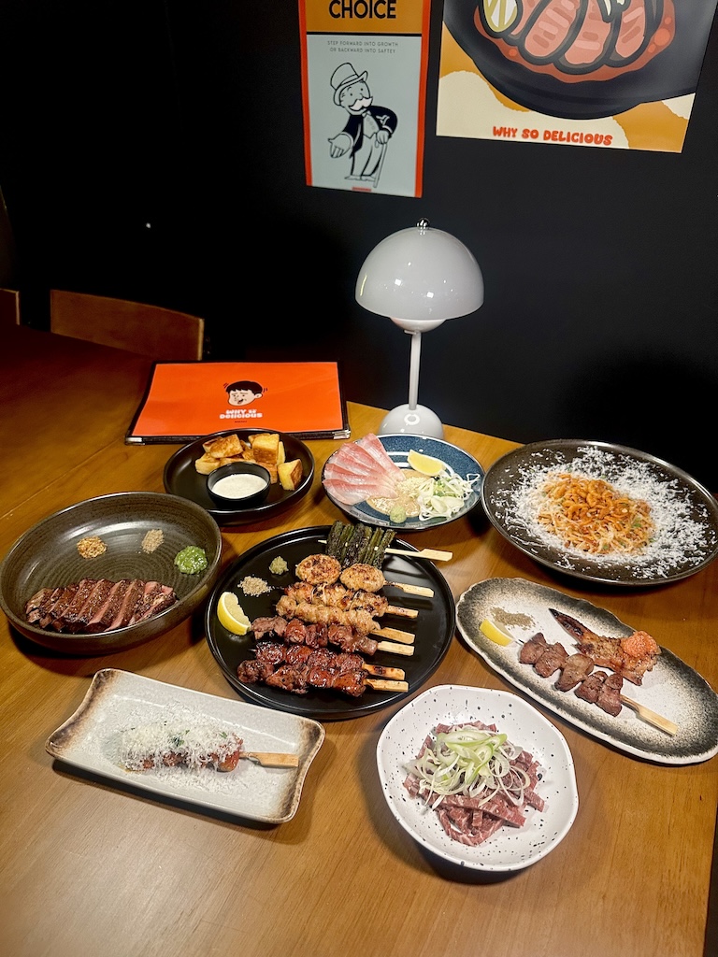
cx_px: 359
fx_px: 664
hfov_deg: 56.8
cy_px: 478
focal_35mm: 24
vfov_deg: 71.6
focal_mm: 6.86
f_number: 1.78
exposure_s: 1/100
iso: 200
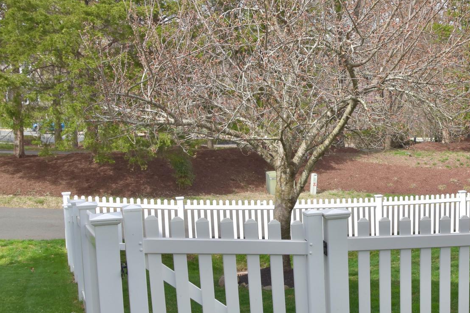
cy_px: 159
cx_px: 408
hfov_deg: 37.4
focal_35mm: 50
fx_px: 653
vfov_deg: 27.0
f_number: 13
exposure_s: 1/320
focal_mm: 18
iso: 400
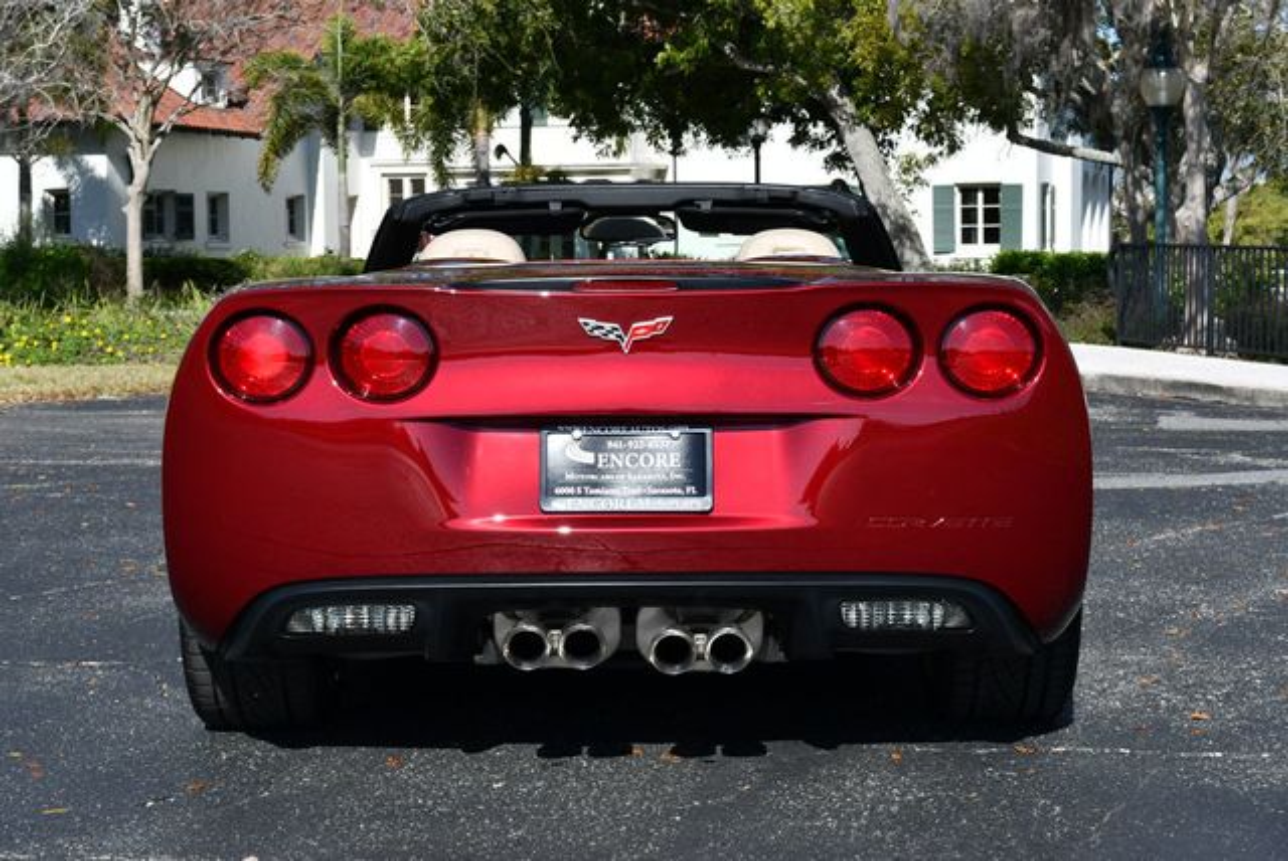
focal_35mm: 72
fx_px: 2578
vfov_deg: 19.0
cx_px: 644
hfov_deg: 28.0
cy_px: 430
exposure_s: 1/250
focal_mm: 36
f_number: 8
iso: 100
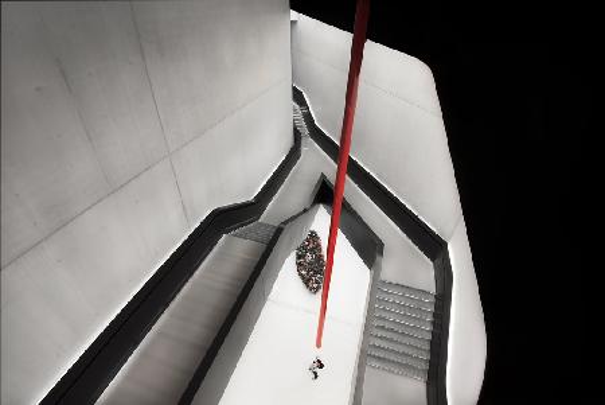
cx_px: 302
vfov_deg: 73.9
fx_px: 269
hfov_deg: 96.7
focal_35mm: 16
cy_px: 202
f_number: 4
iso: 320
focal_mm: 16
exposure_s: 1/60
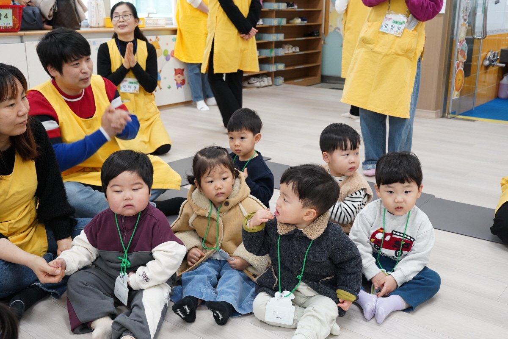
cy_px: 170
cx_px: 254
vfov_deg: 34.2
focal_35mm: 39
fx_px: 550
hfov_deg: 49.6
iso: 2500
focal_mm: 39
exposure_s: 1/50
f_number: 7.1
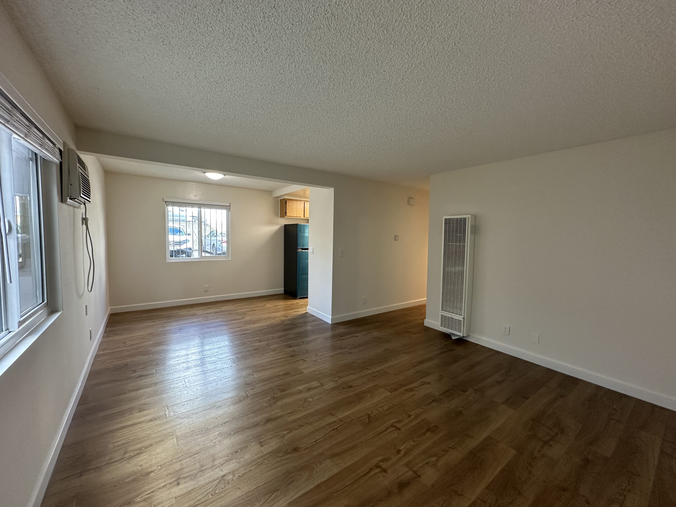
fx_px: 273
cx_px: 338
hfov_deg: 102.1
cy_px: 254
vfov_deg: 85.7
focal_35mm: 14
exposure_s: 1/60
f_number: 2.2
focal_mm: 2.22
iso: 200
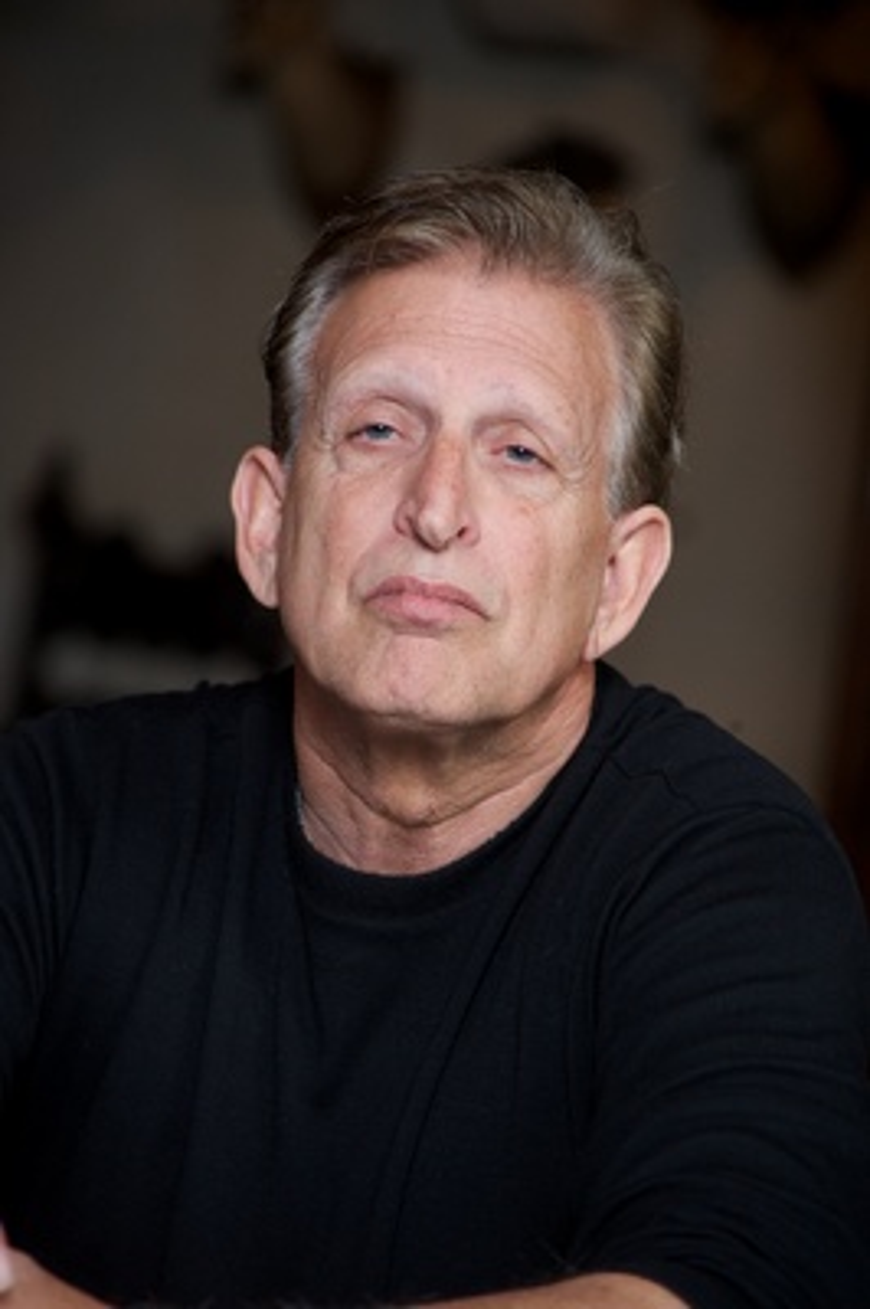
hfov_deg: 6.9
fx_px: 7262
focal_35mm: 200
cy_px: 654
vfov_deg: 10.3
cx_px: 435
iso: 1000
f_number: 5.6
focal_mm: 200
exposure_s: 1/60
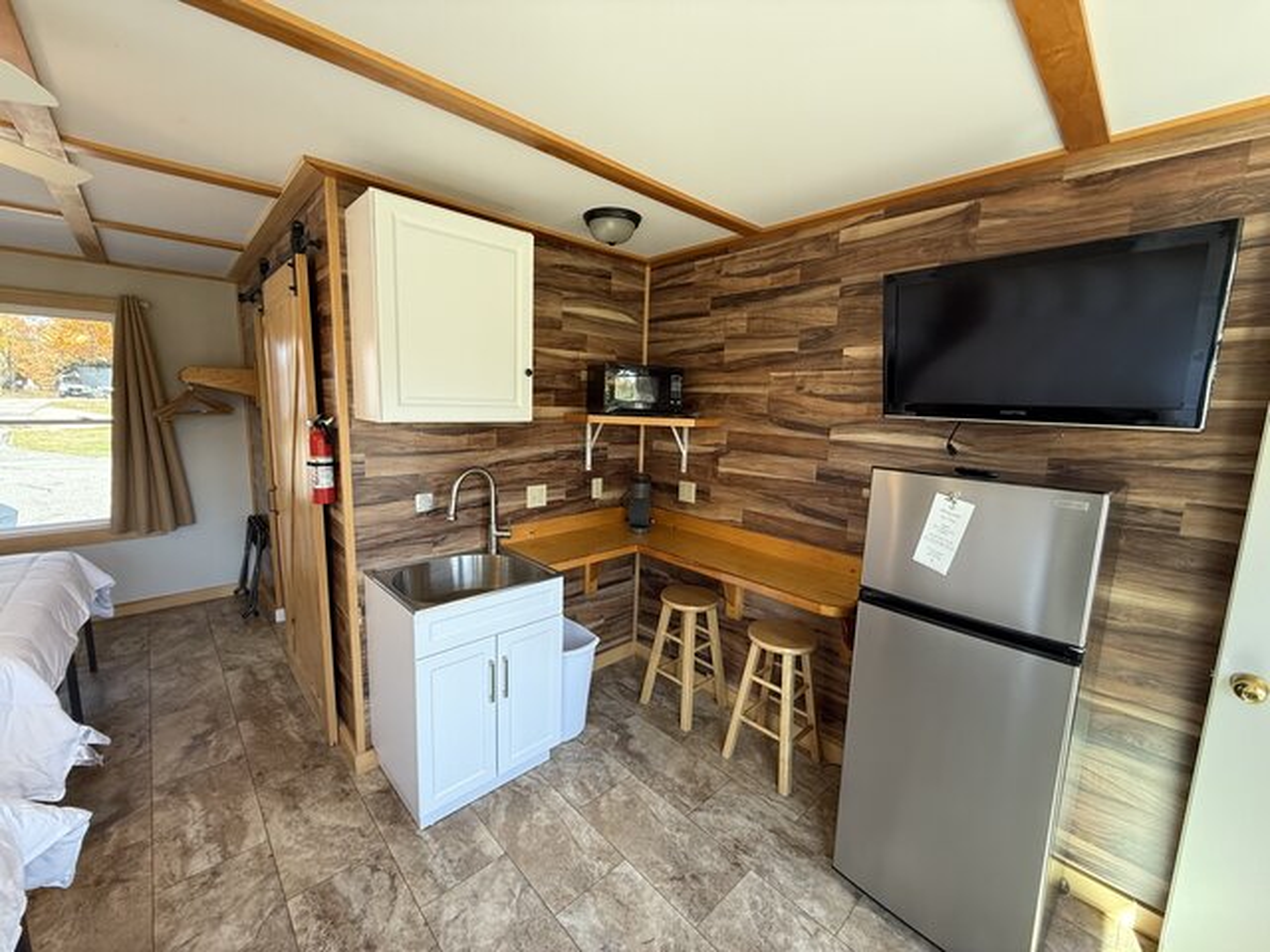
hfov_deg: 102.1
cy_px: 476
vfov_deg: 85.7
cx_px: 635
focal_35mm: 14
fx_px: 514
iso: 250
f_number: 2.2
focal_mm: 2.22
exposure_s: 1/99
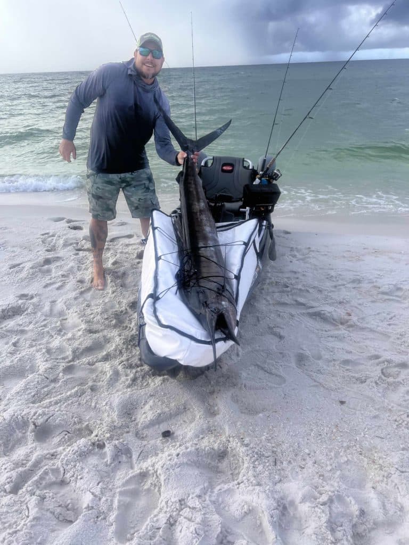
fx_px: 410
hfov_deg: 53.1
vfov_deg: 67.3
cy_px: 272
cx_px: 204
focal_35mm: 26
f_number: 1.5
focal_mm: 5.7
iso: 50
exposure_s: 1/1901
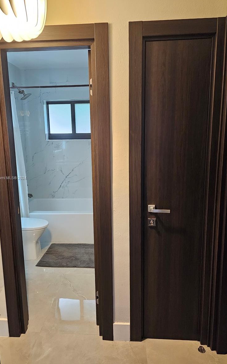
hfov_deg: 49.3
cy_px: 178
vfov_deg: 72.5
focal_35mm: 25
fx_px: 248
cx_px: 109
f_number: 1.7
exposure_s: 1/120
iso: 1000
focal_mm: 6.3
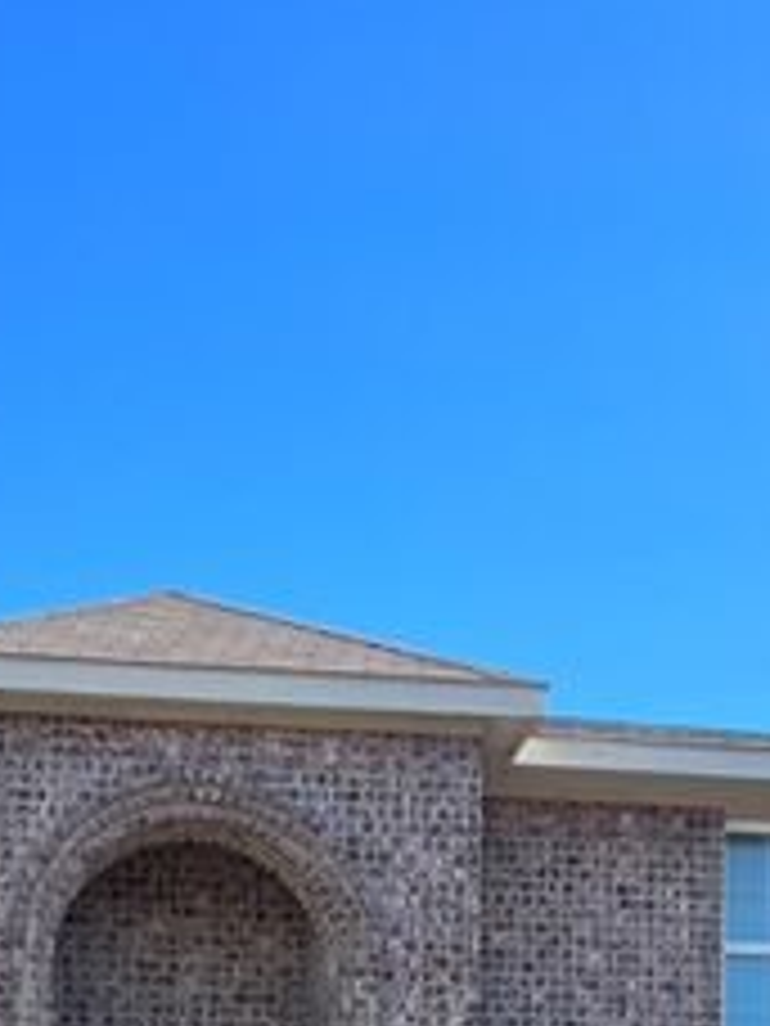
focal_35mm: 76
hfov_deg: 19.3
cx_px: 194
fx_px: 2254
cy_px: 1402
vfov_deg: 22.4
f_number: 1.5
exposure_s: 1/2252
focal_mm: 5.7
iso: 50
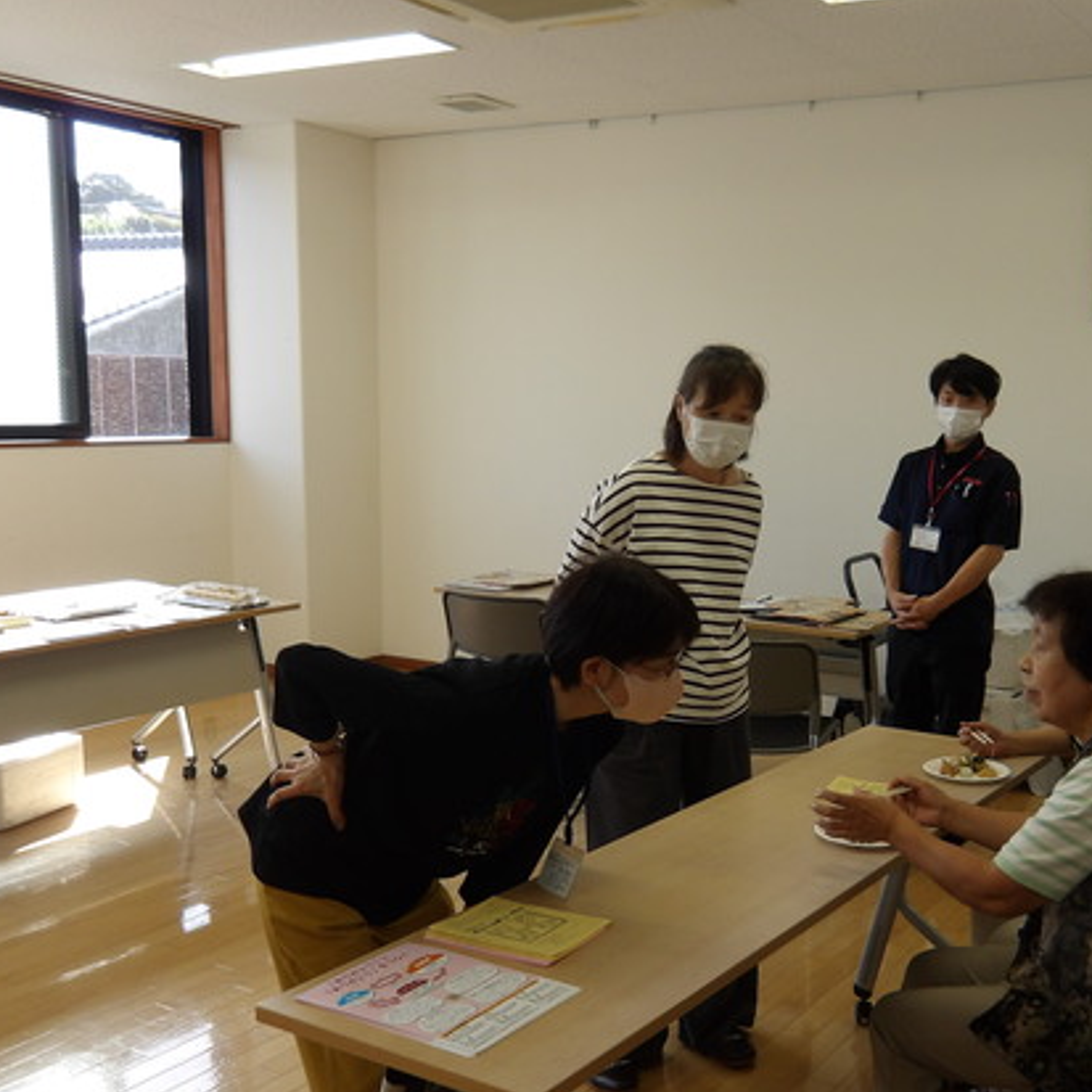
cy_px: 608
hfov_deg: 44.0
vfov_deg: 44.9
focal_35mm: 37
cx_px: 769
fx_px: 1321
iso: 100
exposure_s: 1/156
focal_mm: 4.9
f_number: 3
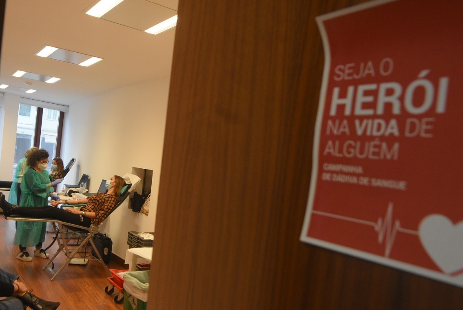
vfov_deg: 44.1
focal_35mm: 30
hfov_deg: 62.4
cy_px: 172
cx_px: 217
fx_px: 382
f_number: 3.5
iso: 1600
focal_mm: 15
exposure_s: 1/160
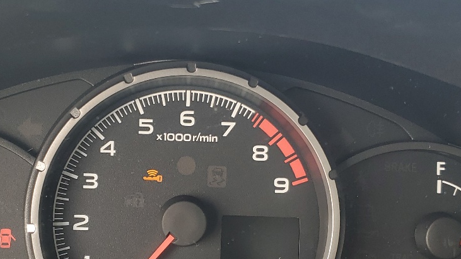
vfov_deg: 19.4
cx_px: 170
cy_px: 134
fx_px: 758
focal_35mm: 62
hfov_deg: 33.6
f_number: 1.5
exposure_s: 1/156
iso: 50
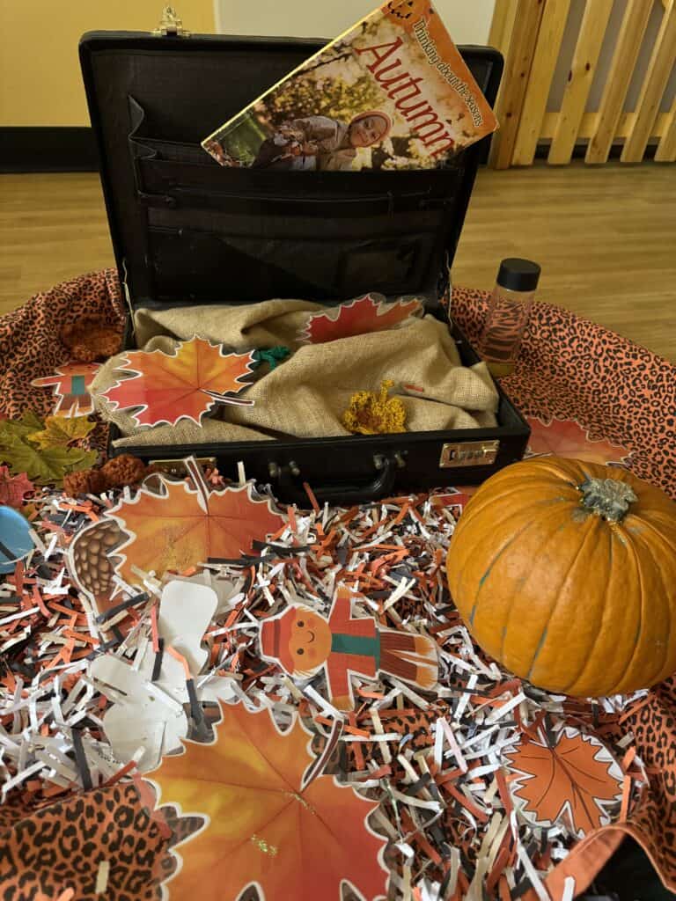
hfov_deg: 56.8
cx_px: 338
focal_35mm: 24
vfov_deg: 71.6
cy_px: 450
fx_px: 625
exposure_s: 1/33
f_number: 1.78
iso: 800
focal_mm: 6.76
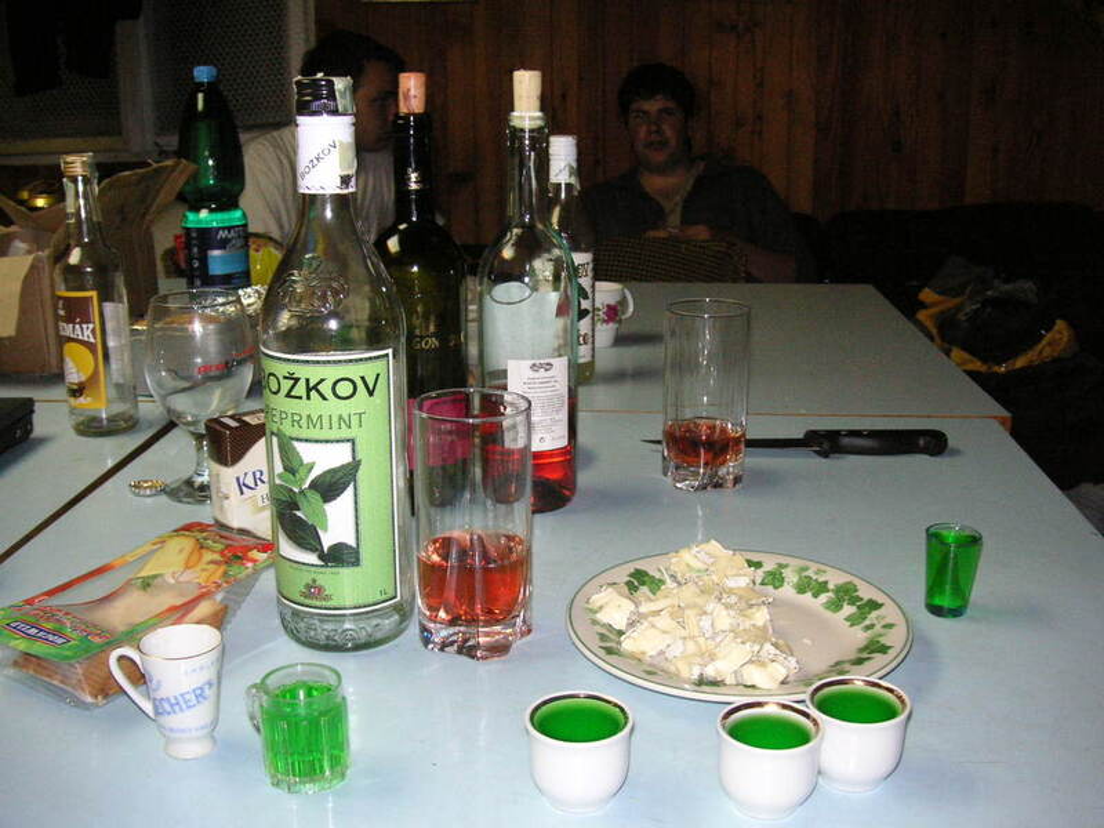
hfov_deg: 50.1
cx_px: 552
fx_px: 1180
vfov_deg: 38.7
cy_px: 414
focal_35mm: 37
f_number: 2.8
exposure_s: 1/45
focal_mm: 6.1
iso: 160
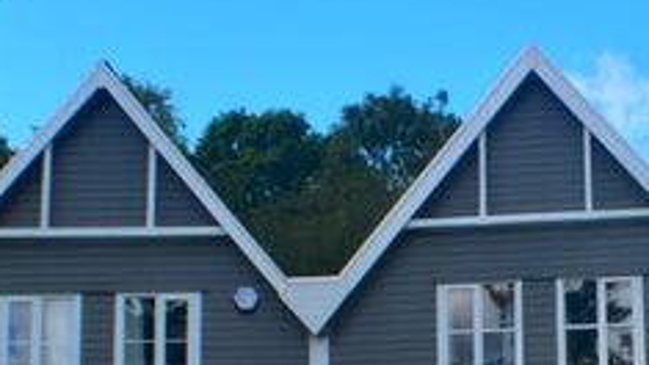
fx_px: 1850
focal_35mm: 108
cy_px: 405
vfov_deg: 11.1
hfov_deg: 19.5
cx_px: 602
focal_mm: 23
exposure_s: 1/400
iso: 400
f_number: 11
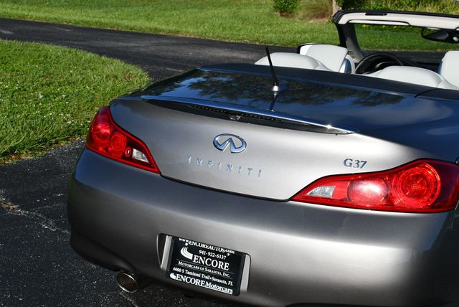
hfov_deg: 28.0
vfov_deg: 19.0
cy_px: 154
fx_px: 919
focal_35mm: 72
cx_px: 230
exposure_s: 1/400
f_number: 10
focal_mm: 36
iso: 100
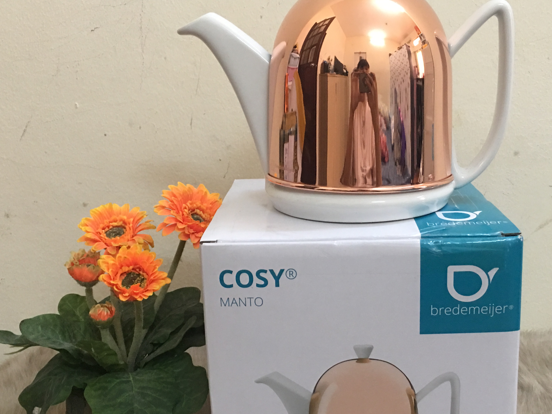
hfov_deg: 43.8
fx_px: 686
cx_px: 310
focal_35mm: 43
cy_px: 227
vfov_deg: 33.6
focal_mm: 4.15
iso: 100
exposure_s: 1/17
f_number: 2.2
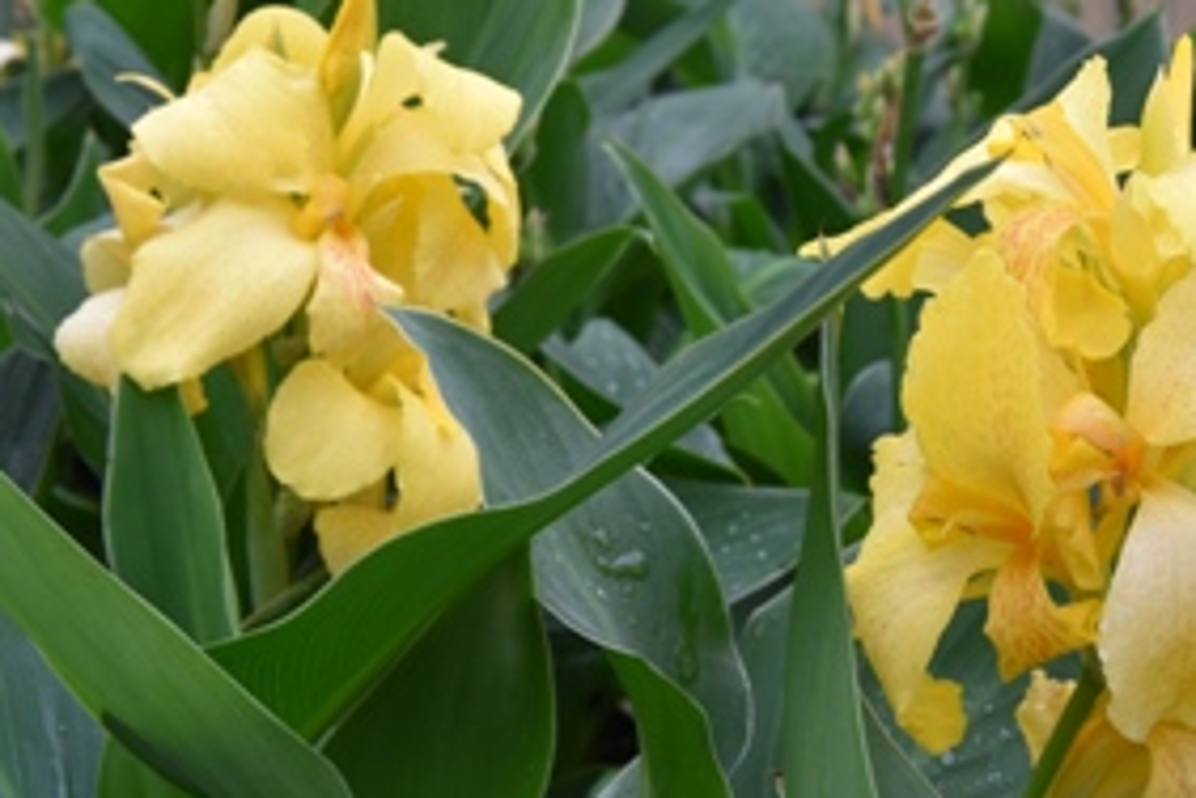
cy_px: 376
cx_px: 556
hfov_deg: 27.0
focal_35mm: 75
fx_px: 2491
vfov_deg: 18.2
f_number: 5.6
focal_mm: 22
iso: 400
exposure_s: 1/125
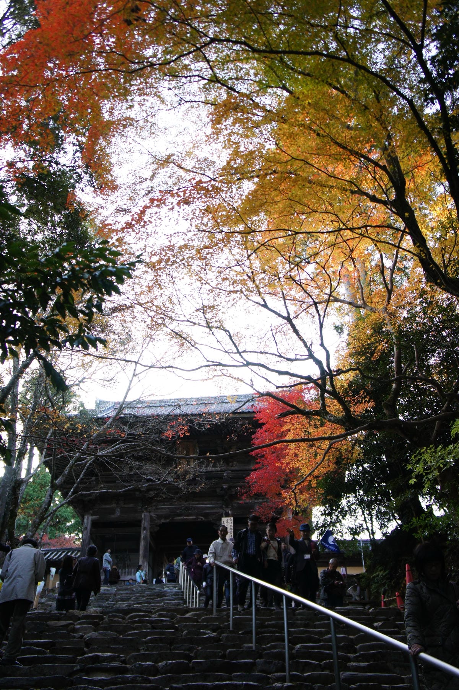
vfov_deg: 53.2
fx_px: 689
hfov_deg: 36.8
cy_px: 345
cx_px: 230
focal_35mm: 36
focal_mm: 24
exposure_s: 1/250
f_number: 4
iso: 800
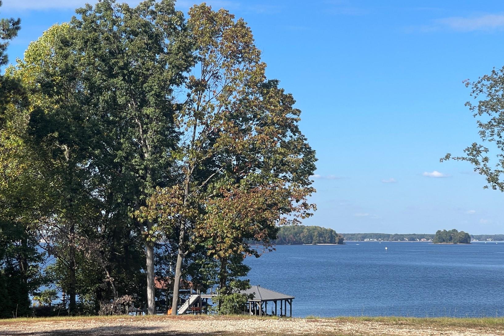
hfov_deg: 24.5
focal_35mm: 83
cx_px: 237
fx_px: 1162
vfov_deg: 16.5
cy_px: 156
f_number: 2.2
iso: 20
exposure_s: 1/1024
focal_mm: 7.5
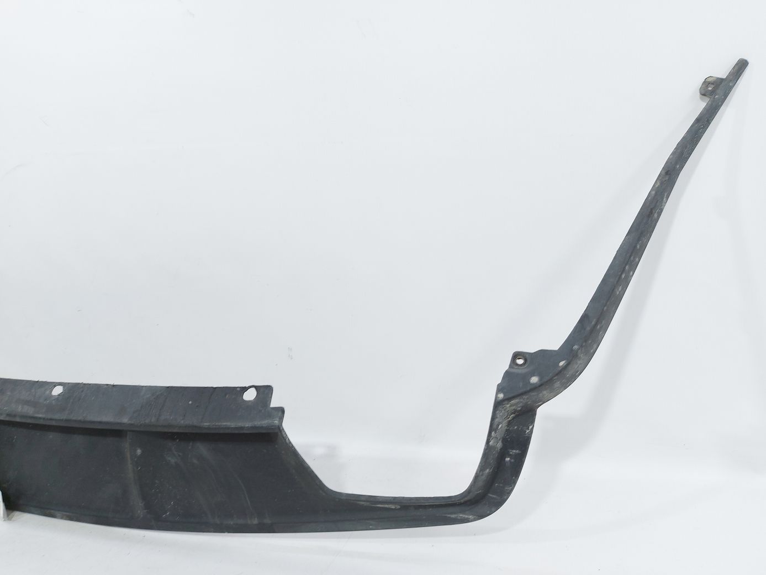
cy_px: 288
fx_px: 531
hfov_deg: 71.6
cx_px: 383
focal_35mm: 24
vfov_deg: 56.8
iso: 64
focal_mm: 5.23
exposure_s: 1/50
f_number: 1.8
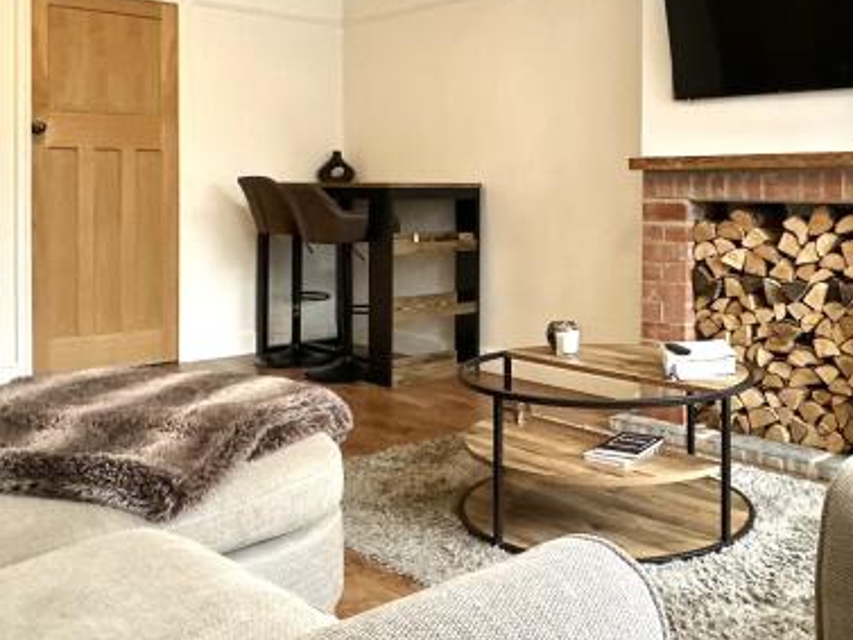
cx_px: 543
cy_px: 188
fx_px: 937
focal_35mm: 38
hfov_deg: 48.4
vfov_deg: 37.1
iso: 160
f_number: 2.2
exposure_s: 1/50
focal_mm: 2.22
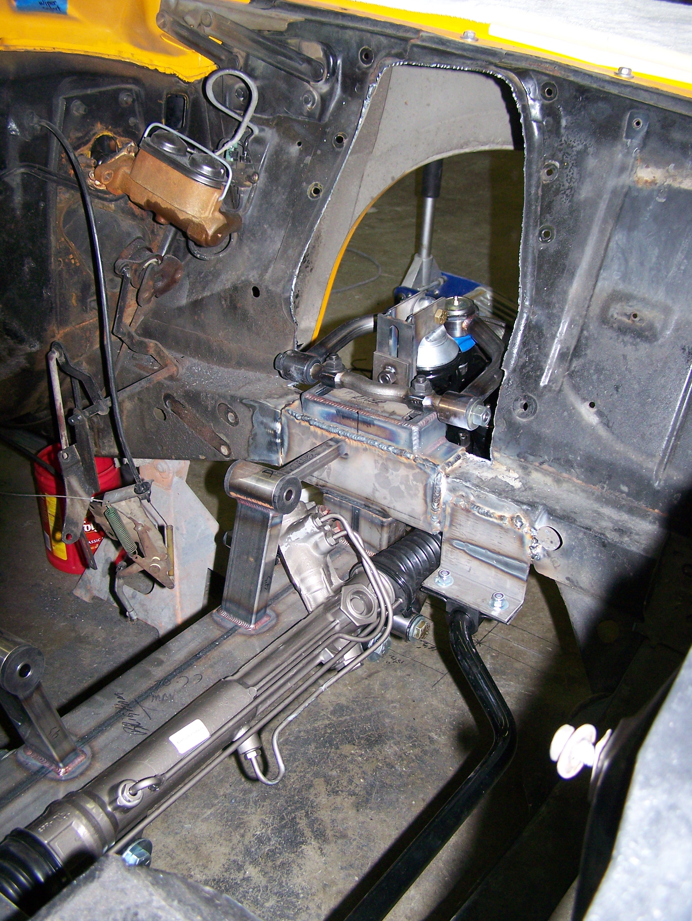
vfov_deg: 48.9
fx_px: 1012
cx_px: 346
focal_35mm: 38
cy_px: 460
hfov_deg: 37.8
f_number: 2.8
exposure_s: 1/60
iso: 160
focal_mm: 6.3
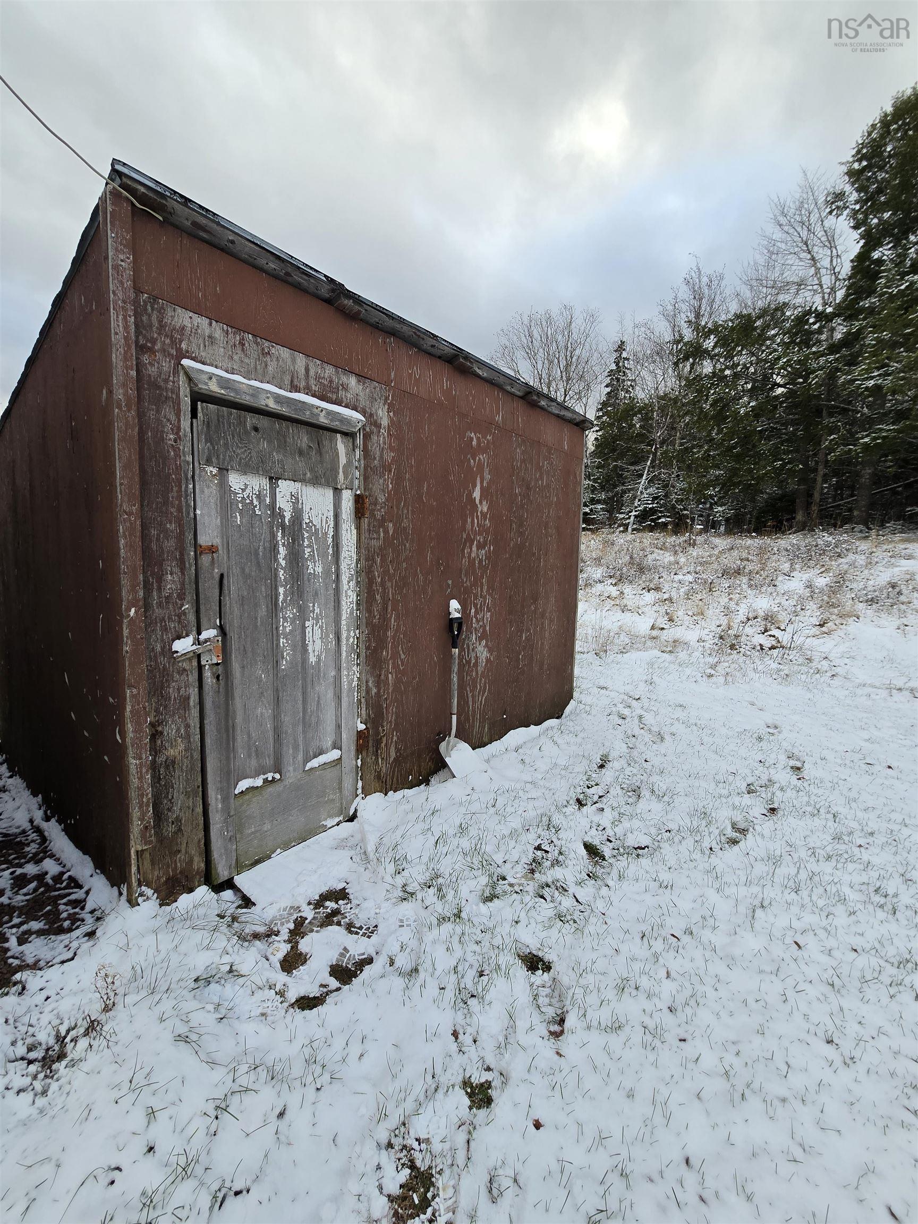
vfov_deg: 106.2
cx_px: 459
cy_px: 612
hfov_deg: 89.9
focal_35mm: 13
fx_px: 460
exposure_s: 1/236
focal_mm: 2.2
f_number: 2.2
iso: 50
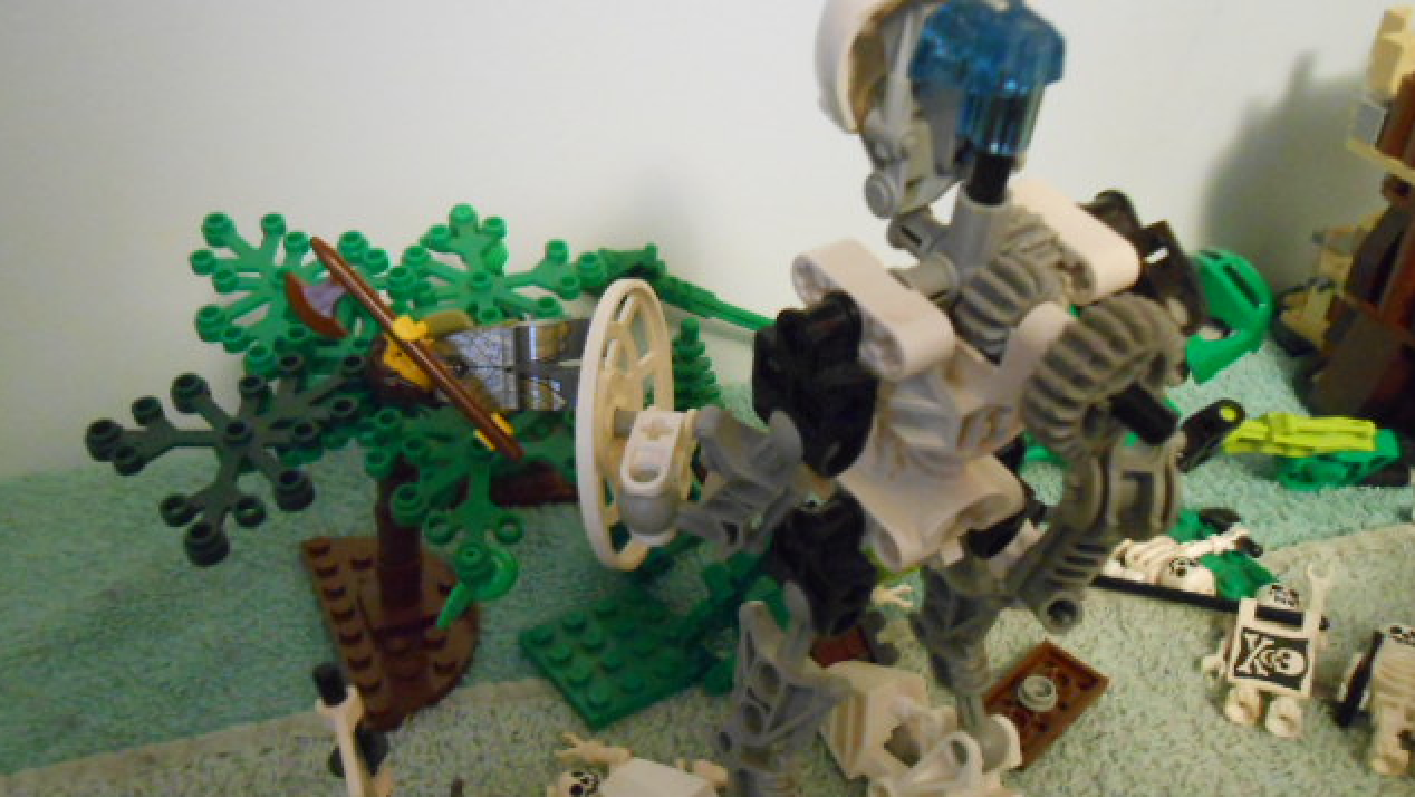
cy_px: 393
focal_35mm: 33
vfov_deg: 35.7
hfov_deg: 59.5
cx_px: 705
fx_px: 1238
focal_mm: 5.3
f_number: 3.8
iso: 800
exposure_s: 1/2.5
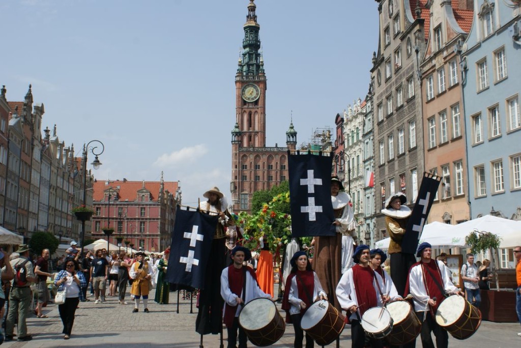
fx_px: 565
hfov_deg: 49.5
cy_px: 174
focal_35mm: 39
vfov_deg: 34.3
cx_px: 260
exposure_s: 1/160
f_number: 11
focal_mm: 26
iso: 100
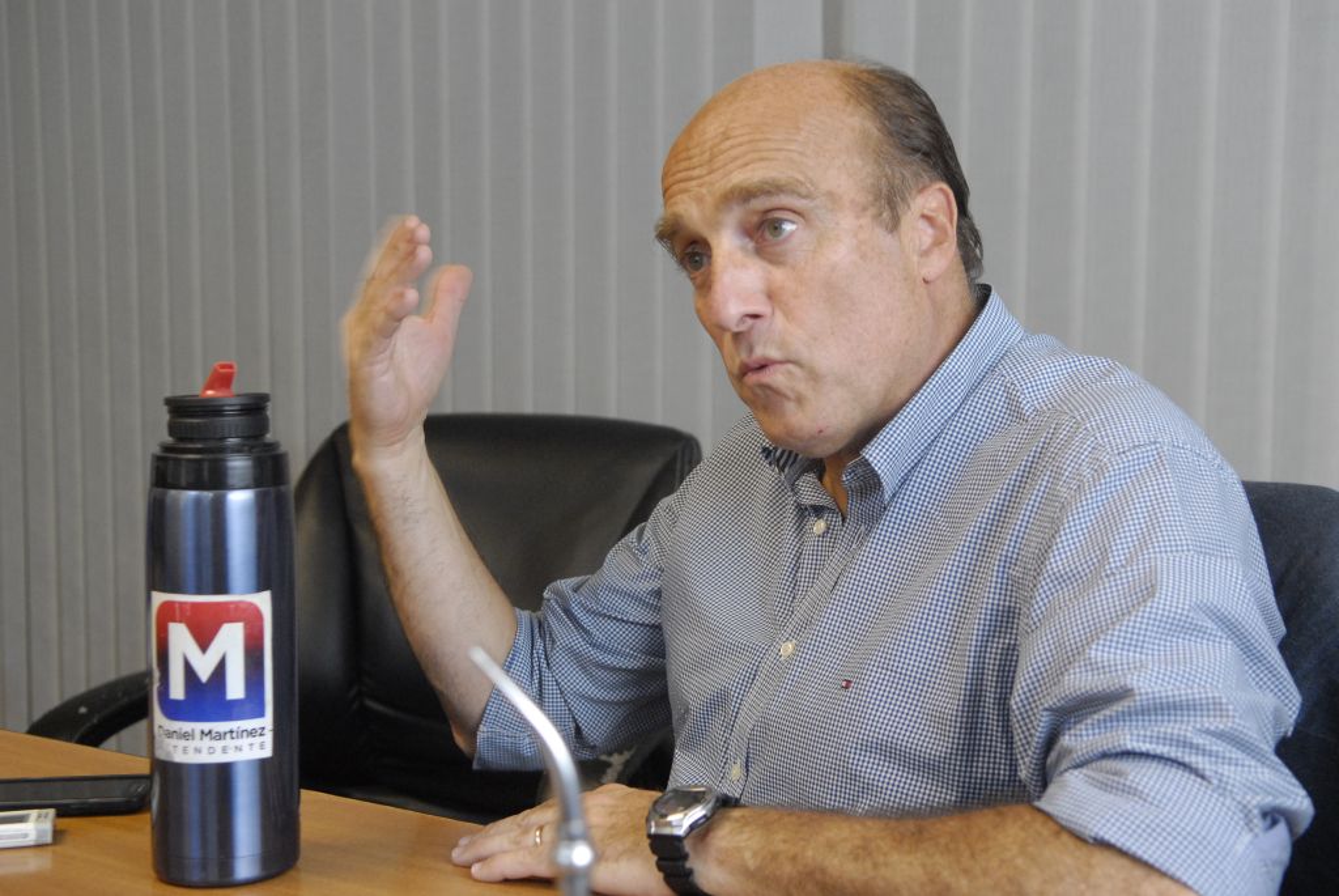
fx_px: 1787
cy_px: 448
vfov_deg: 28.1
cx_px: 670
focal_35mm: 48
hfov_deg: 41.1
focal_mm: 32
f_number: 4
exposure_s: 1/80
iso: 1000
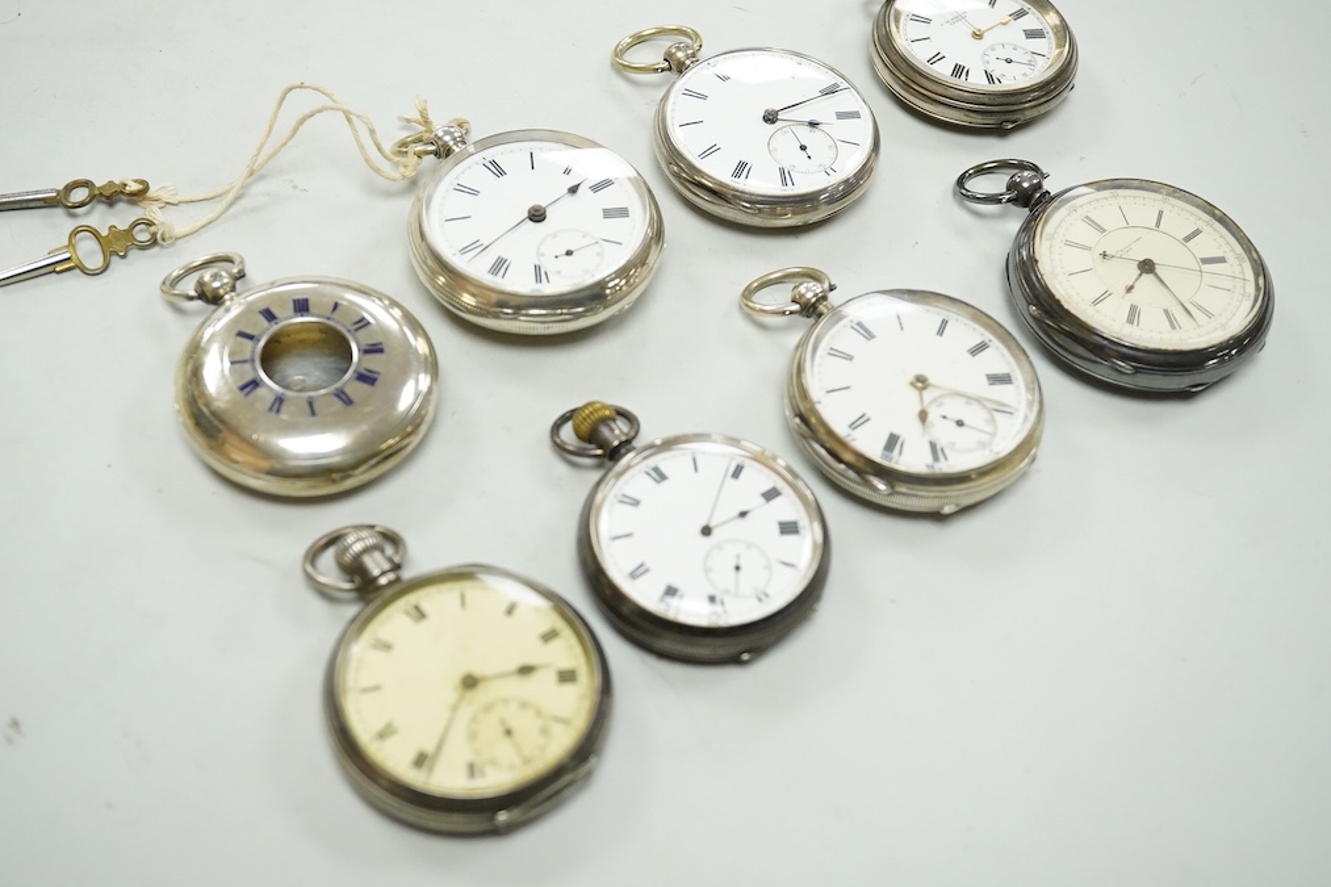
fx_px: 1848
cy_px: 415
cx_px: 617
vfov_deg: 27.0
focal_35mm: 50
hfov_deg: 39.6
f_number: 7.1
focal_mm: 30
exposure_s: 1/400
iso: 3200
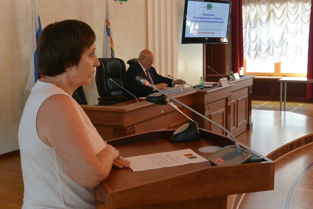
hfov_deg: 39.6
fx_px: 435
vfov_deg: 27.1
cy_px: 104
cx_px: 156
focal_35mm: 50
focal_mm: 18.7
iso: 1600
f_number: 4.5
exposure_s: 1/60
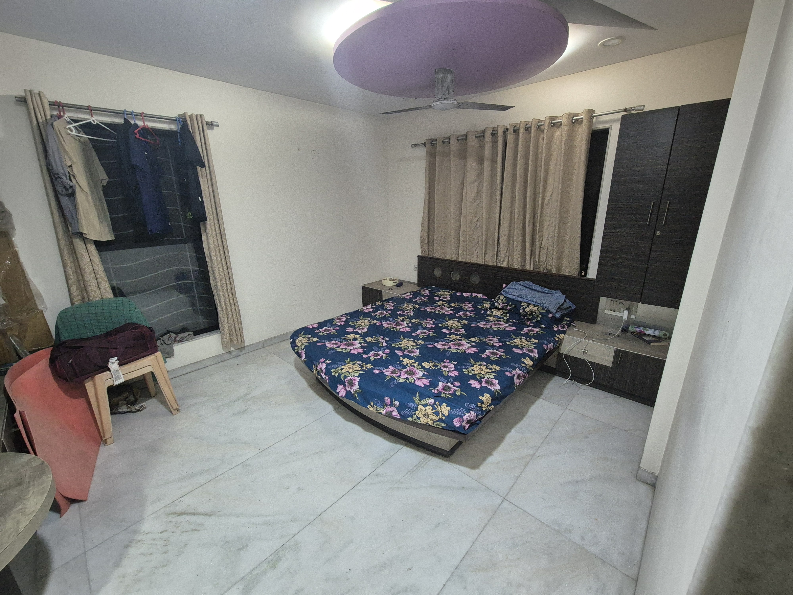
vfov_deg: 89.9
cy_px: 298
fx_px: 298
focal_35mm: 13
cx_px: 396
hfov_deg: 106.2
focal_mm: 2.2
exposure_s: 1/50
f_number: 2.2
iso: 1250
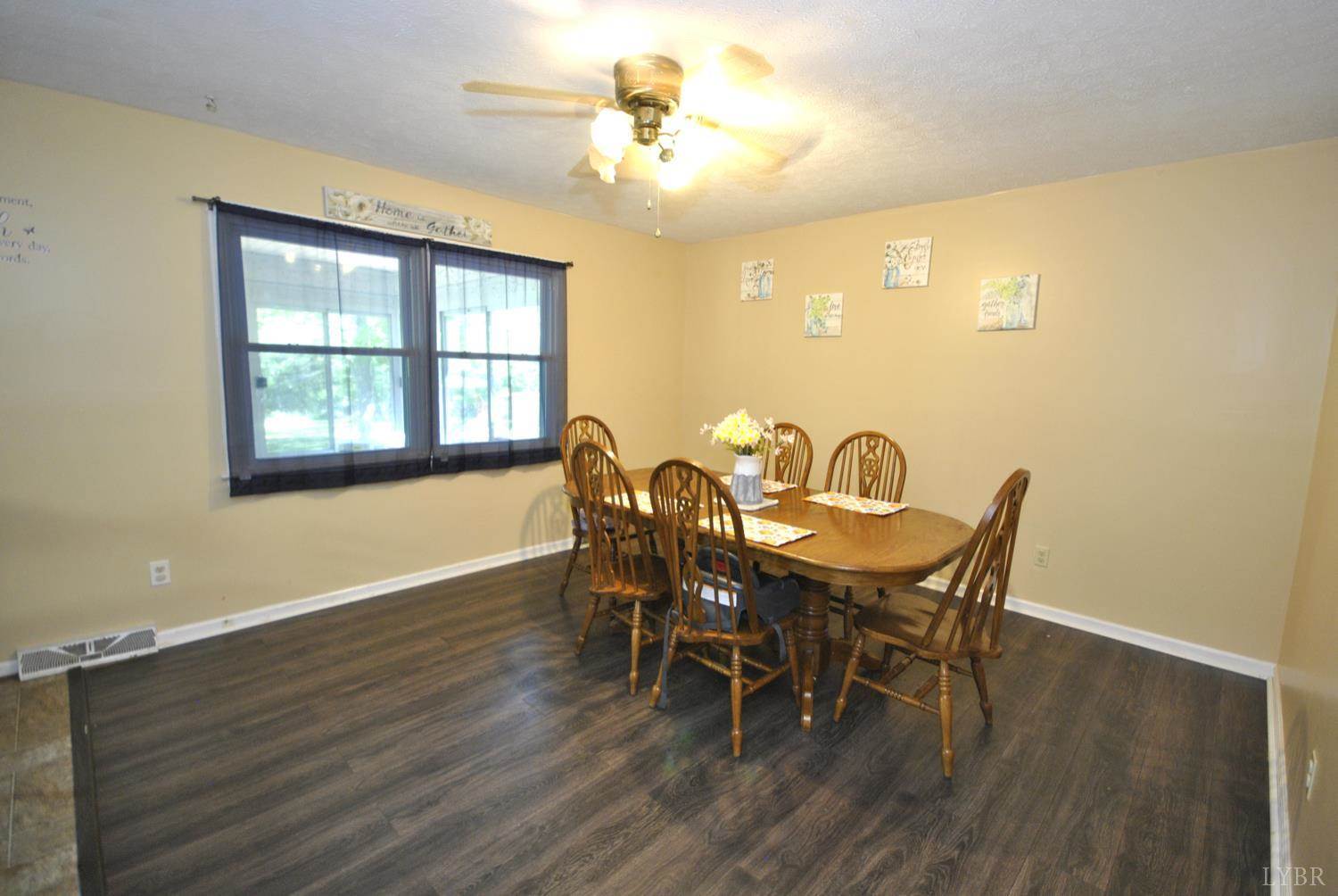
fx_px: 558
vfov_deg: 77.5
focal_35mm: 15
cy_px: 448
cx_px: 669
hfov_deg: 100.3
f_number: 4
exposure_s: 1/10
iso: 400
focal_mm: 10
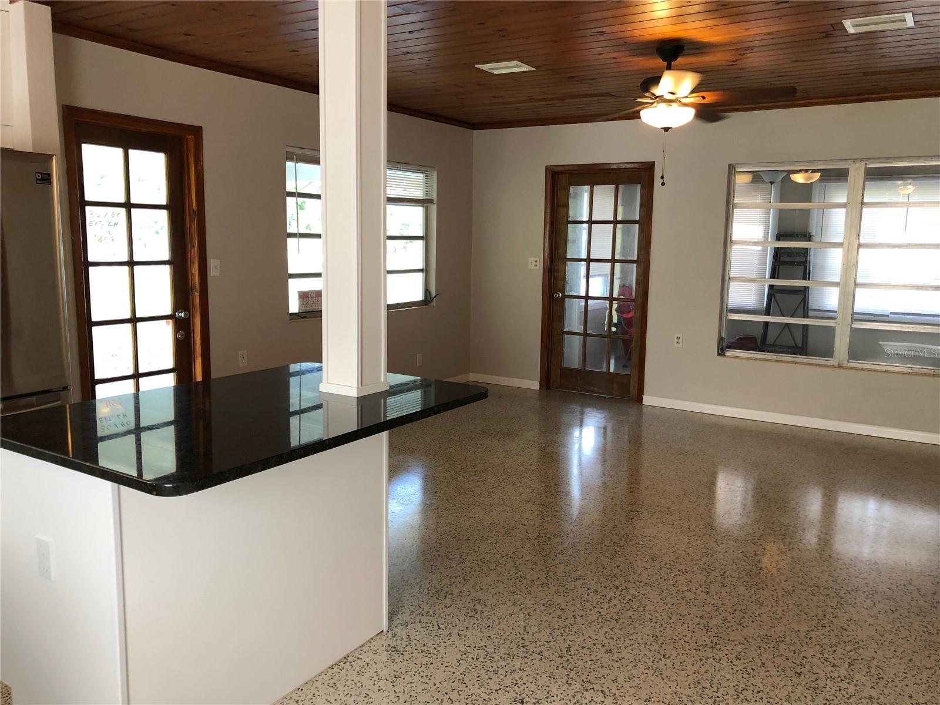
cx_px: 470
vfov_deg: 49.7
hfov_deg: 63.4
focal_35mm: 28
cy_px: 352
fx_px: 760
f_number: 1.8
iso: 32
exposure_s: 1/30
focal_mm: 3.99
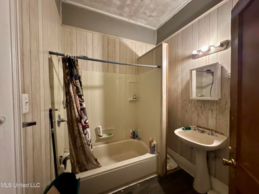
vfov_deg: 85.7
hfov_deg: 102.1
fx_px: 105
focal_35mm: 14
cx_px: 130
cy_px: 97
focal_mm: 2.22
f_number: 2.2
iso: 1250
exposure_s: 1/60
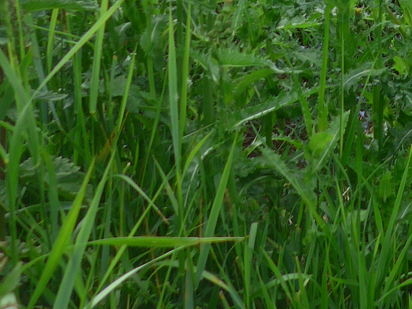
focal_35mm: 116
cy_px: -260
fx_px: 1381
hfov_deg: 15.5
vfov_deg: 11.7
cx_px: 646
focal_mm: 6
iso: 80
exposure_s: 1/640
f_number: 2.8
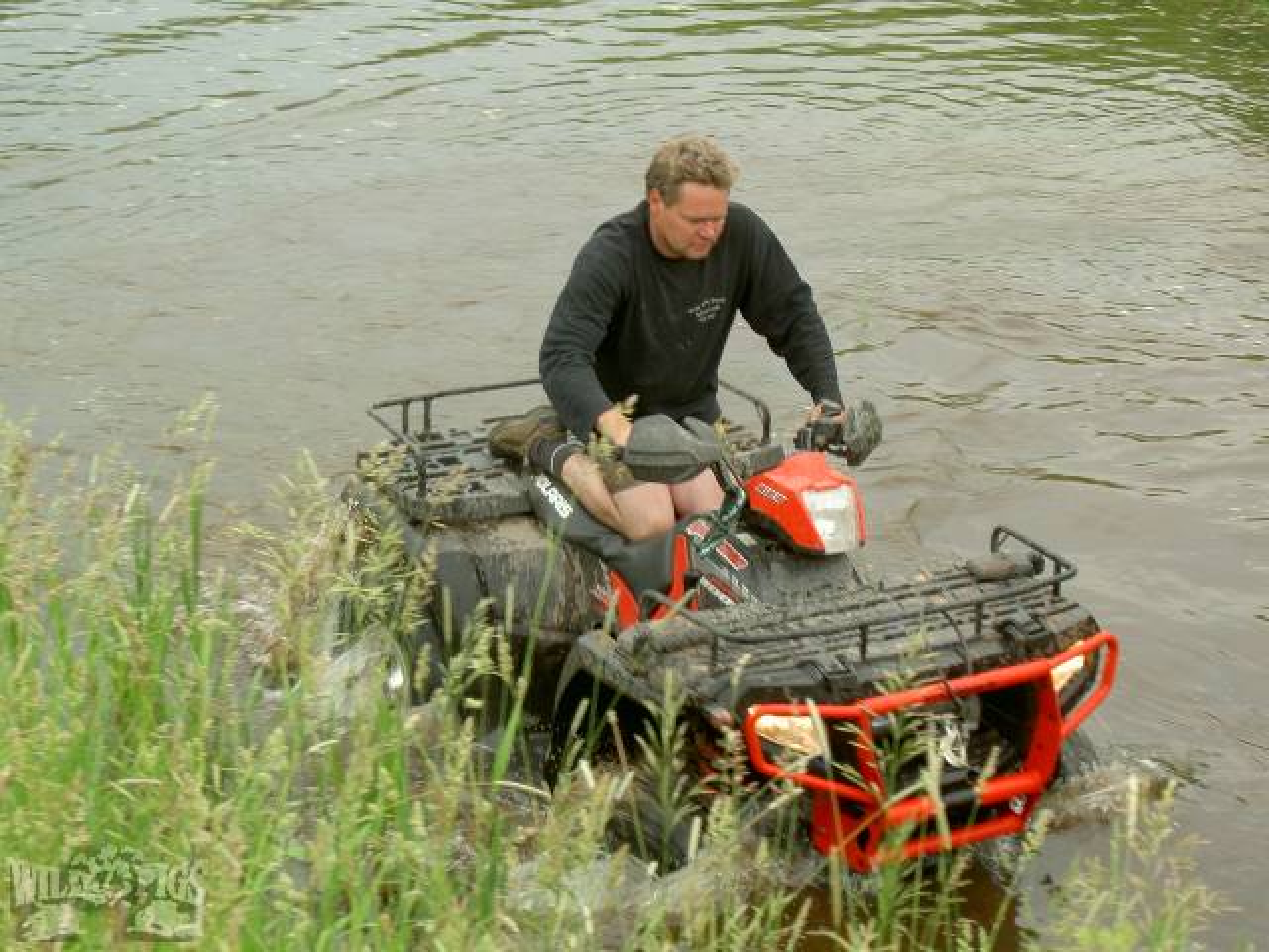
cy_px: 476
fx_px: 3079
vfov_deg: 17.6
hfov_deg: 23.3
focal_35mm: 84
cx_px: 634
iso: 50
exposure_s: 1/80
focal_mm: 17.4
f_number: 4.1
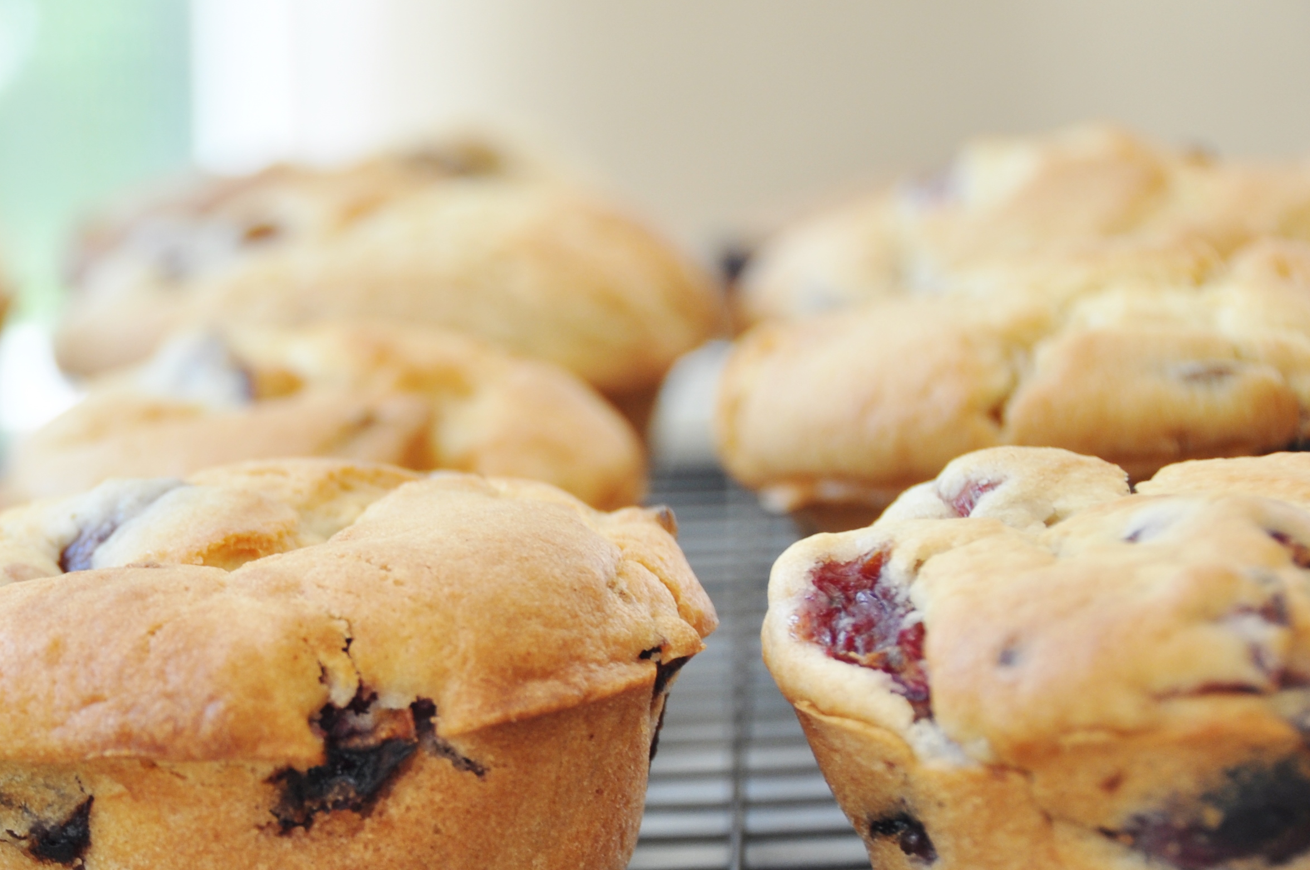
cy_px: 674
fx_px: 5961
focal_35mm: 164
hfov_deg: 12.5
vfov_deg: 8.3
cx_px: 188
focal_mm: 60
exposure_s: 1/25
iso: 200
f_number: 5.6
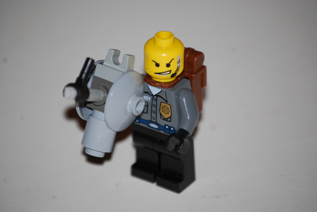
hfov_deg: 6.9
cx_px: 158
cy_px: 106
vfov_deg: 4.6
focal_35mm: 300
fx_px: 2645
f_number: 5.6
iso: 200
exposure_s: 1/60
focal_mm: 200
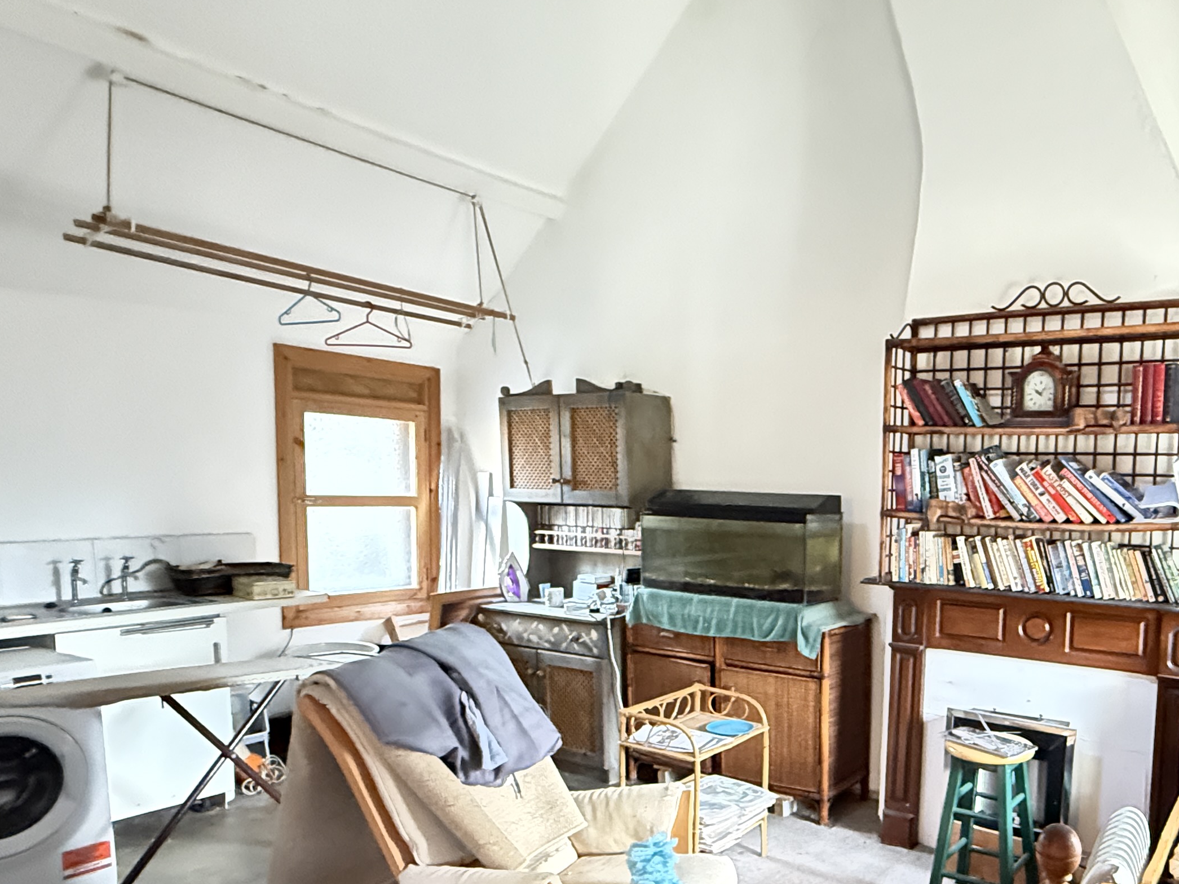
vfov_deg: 50.4
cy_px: 591
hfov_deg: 62.8
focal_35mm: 27
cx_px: 833
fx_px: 920
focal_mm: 2.22
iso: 1250
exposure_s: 1/25
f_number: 2.2
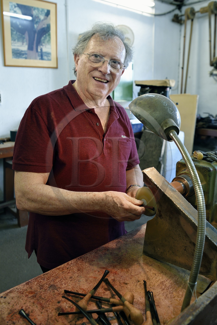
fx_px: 253
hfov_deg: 46.4
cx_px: 108
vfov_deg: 65.5
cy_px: 162
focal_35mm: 28
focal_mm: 28
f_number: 4
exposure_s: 1/80
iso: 800
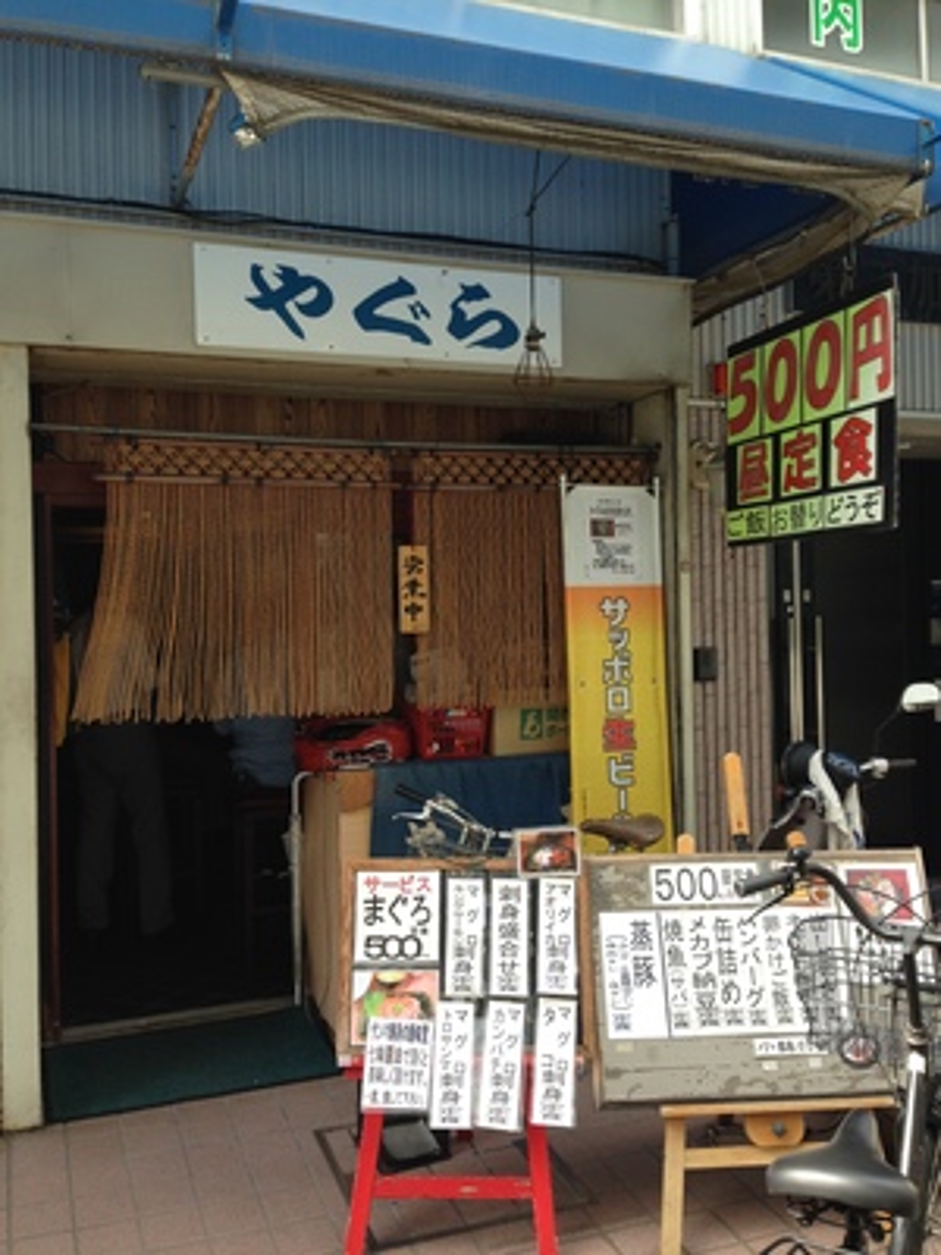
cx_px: 470
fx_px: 1196
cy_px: 628
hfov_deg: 42.9
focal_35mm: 33
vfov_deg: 55.4
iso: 50
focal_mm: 4.12
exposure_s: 1/251
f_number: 2.4
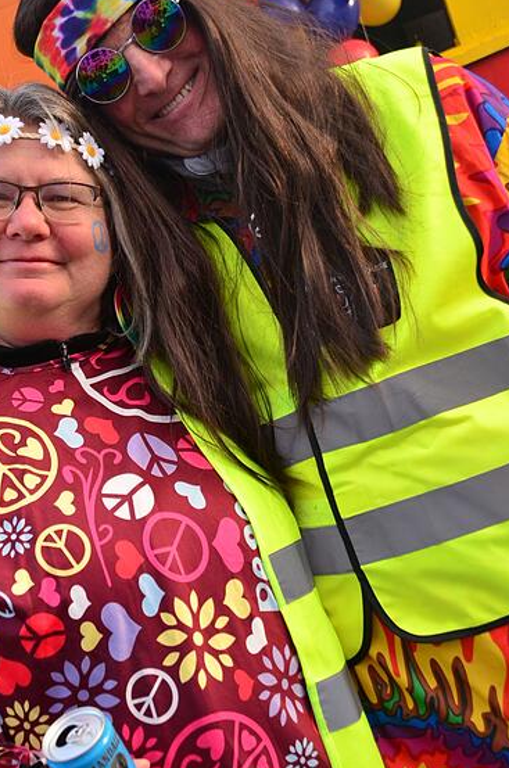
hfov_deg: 25.5
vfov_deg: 37.8
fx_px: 1121
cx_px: 200
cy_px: 394
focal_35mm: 53
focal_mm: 27
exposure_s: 1/250
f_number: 5.6
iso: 400
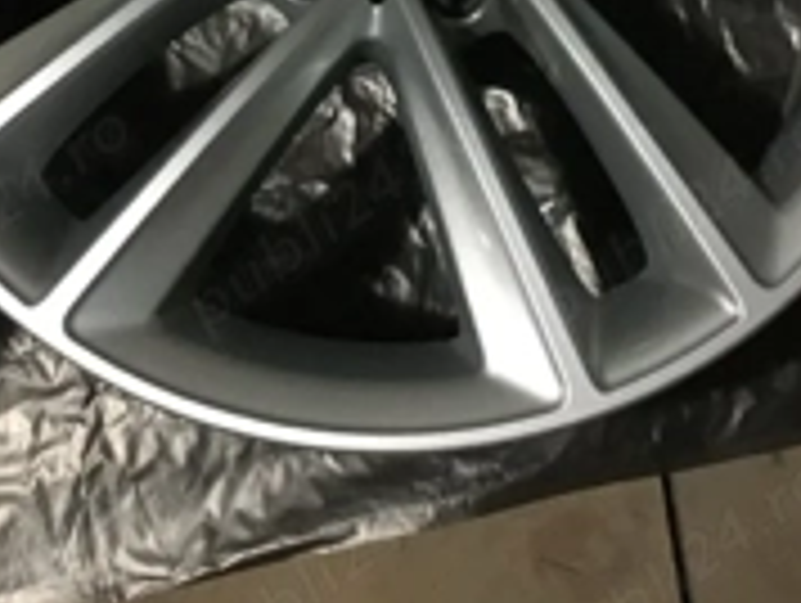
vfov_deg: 21.4
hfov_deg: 29.8
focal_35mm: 65
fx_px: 1506
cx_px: 423
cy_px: -76
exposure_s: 1/17
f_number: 2.2
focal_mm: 4.15
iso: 250
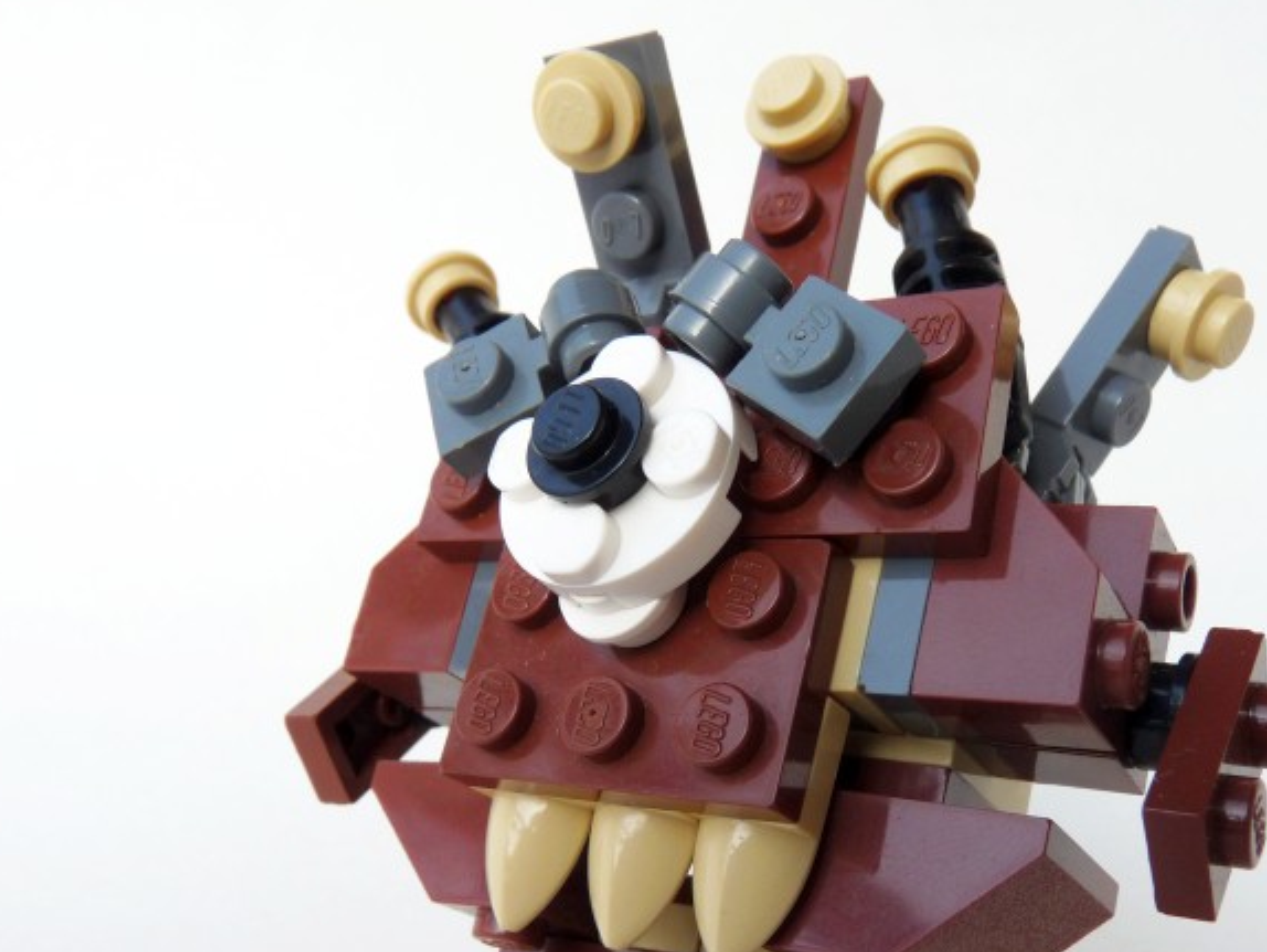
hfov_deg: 47.6
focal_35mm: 39
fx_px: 1428
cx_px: 744
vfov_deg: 36.6
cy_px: 599
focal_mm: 5
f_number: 4.5
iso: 100
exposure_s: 1/250
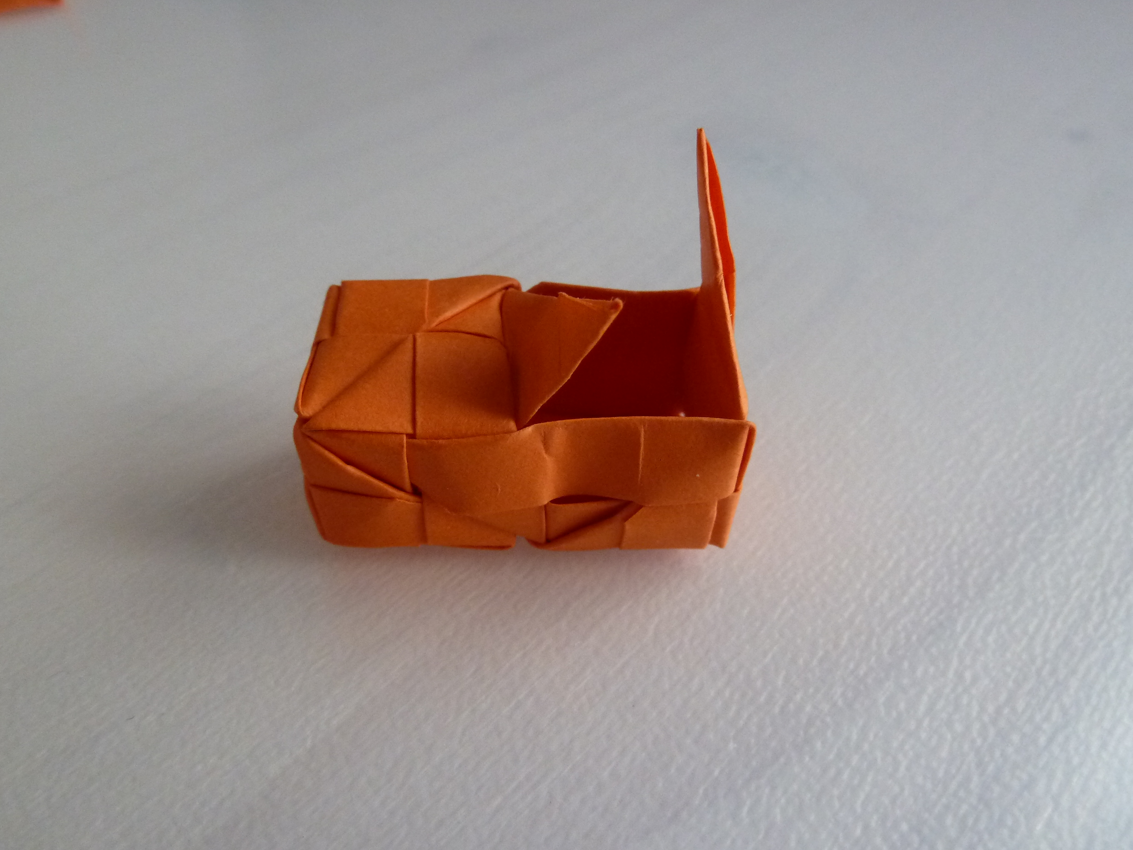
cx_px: 549
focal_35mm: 26
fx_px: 851
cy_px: 409
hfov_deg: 67.3
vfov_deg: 53.0
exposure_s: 1/20
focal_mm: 4.1
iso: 400
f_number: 3.3
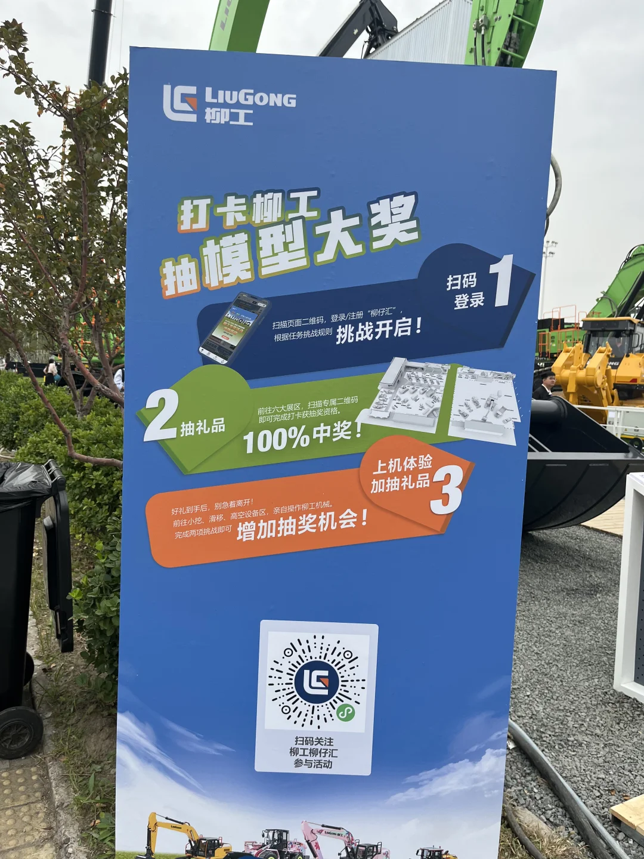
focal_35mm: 26
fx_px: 645
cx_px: 322
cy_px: 430
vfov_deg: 67.3
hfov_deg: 53.1
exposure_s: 1/742
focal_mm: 5.1
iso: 50
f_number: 1.6
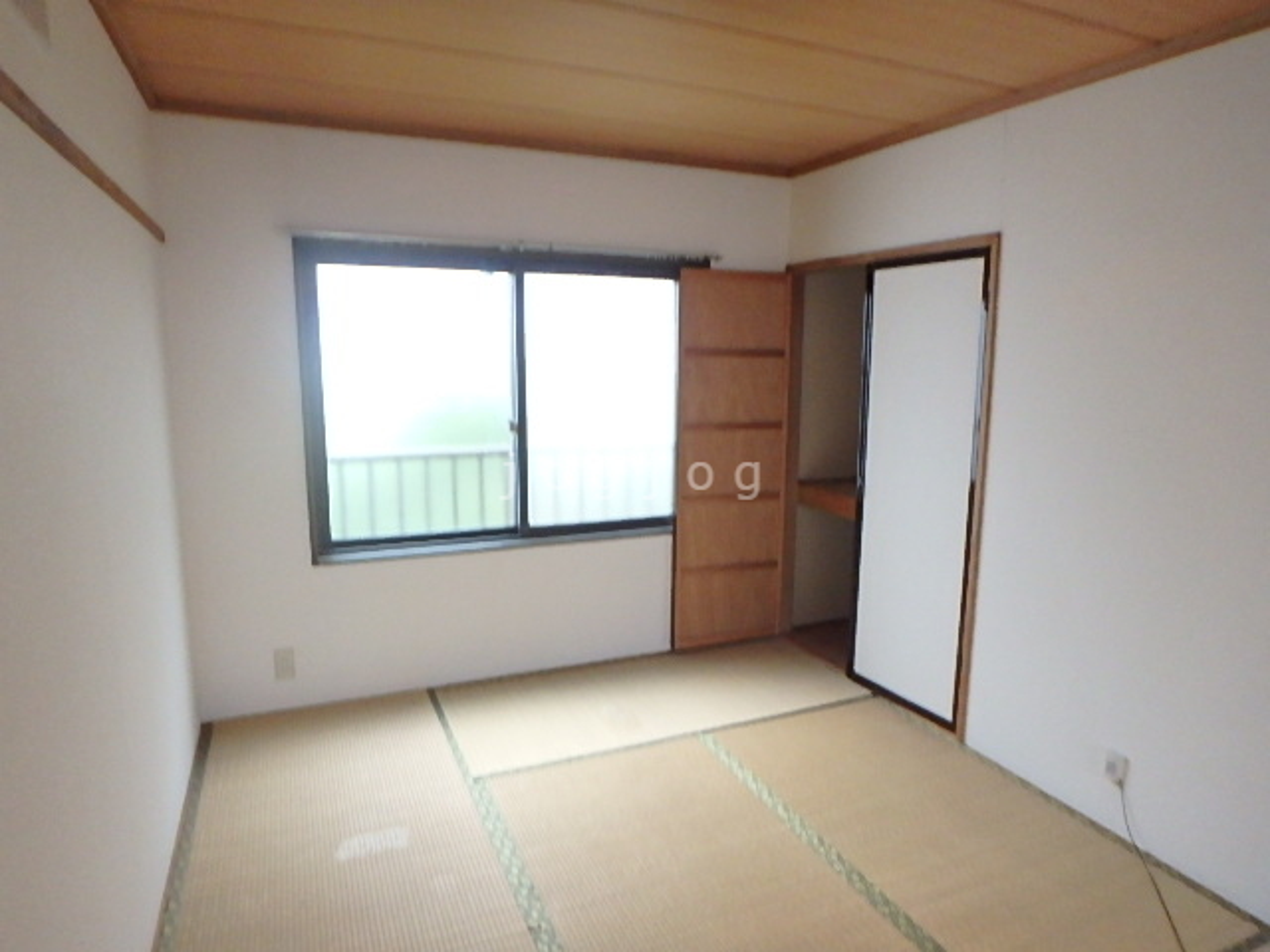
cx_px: 635
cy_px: 476
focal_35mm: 21
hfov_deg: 79.0
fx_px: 770
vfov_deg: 63.4
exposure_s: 1/30
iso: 800
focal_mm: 3.7
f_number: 3.5
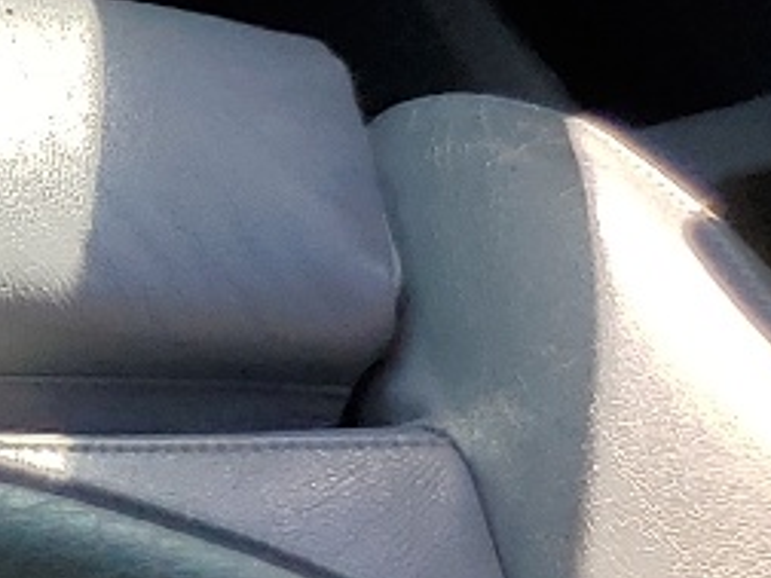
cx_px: -1606
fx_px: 3675
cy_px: -86
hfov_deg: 9.3
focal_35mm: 165
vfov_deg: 8.9
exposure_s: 1/833
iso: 50
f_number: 1.5
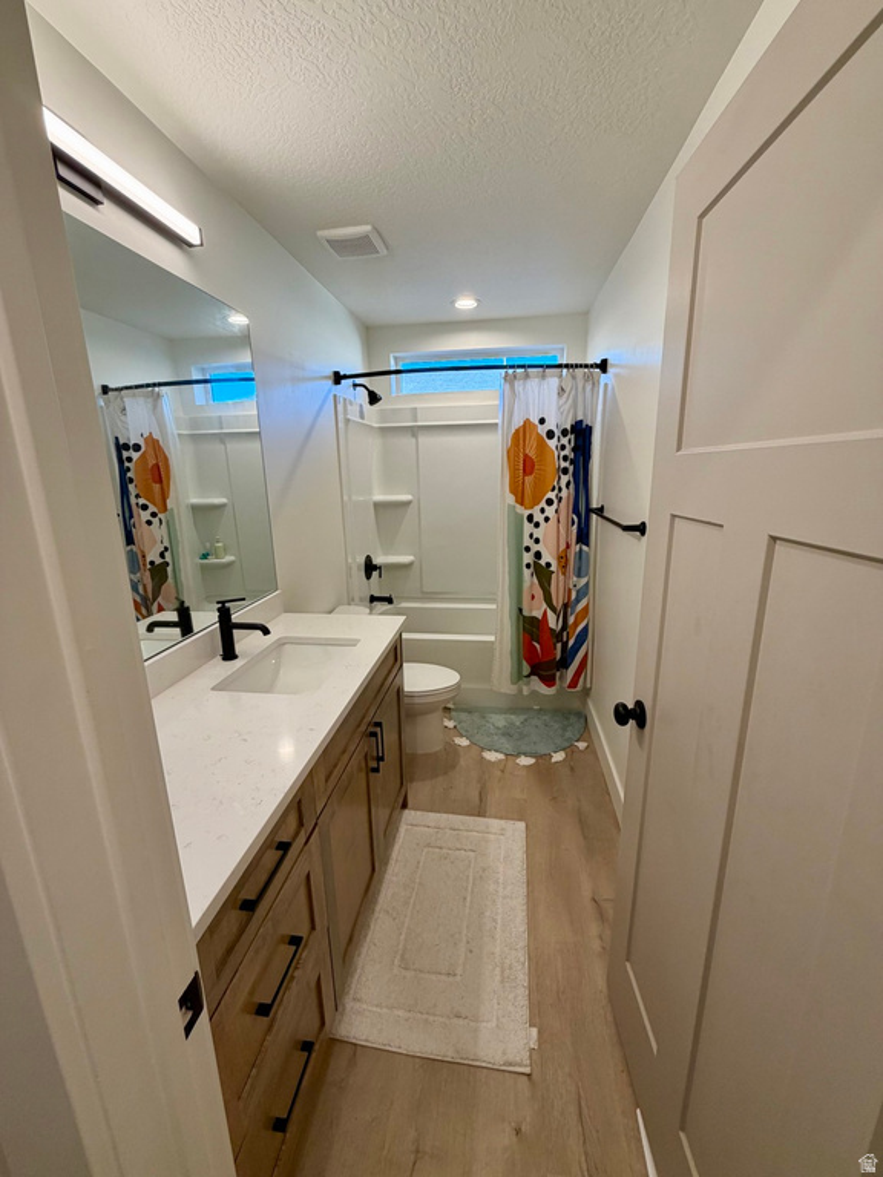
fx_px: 476
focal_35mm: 14
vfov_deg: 102.1
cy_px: 588
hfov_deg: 85.7
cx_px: 442
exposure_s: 1/120
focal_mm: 2.22
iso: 125
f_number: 2.2
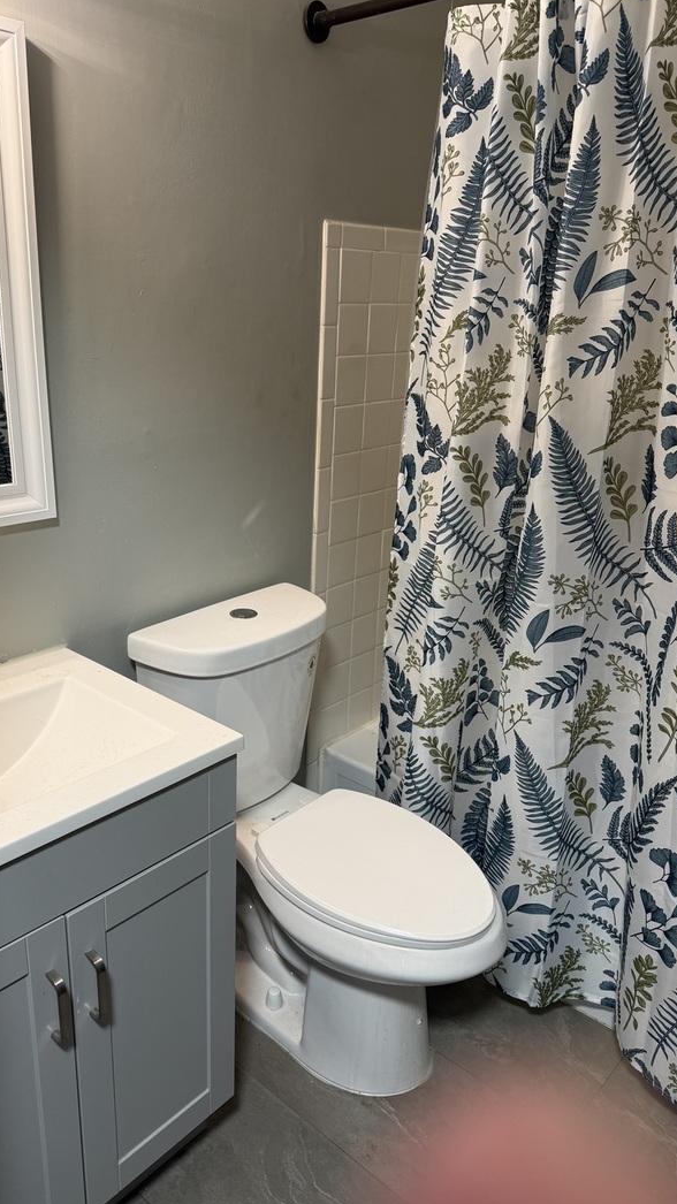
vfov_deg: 69.9
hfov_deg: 42.7
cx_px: 276
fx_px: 862
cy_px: 596
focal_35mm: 27
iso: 160
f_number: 1.78
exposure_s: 1/60
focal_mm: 6.76
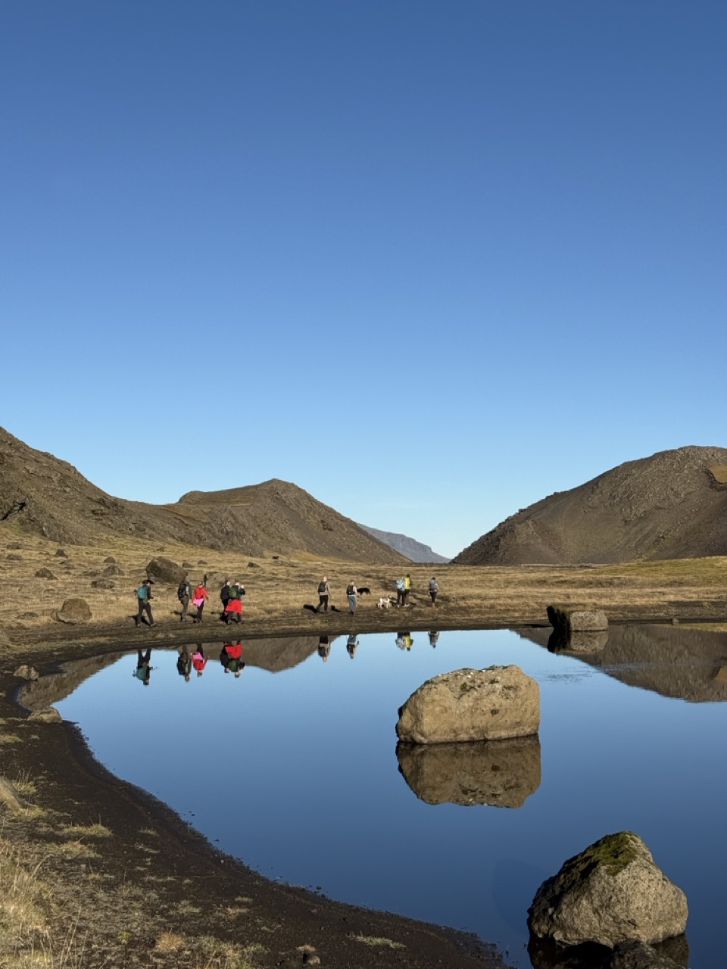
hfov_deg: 30.3
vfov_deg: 39.7
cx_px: 364
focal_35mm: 48
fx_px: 1344
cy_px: 484
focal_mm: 6.76
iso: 80
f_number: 1.78
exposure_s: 1/8772
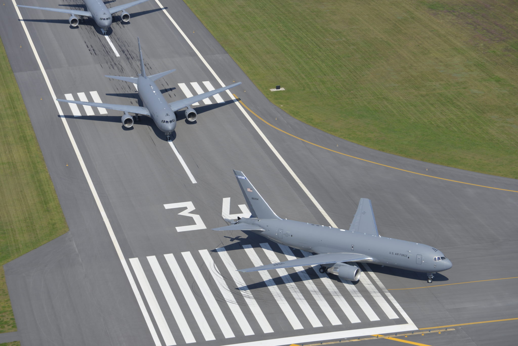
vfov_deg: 12.2
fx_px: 1612
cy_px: 173
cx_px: 259
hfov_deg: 18.3
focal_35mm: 112
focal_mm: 112
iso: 200
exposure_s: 1/640
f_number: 7.1
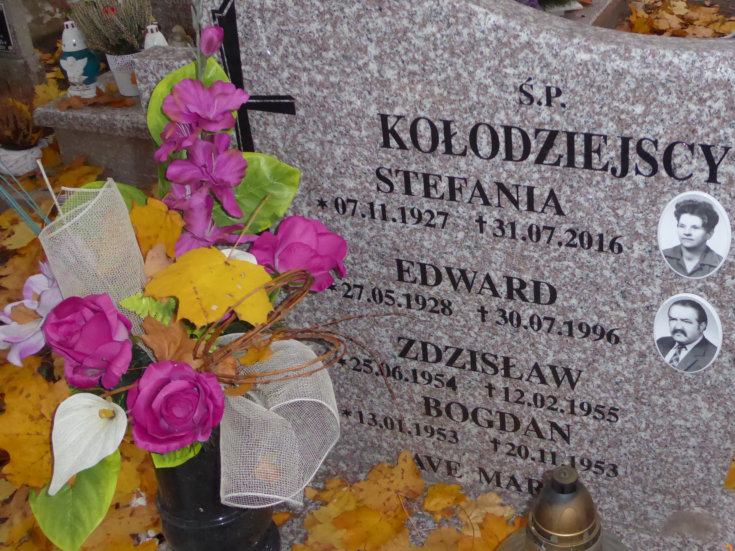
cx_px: 441
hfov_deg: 38.8
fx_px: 1040
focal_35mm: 49
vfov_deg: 29.7
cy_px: 281
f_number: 3.8
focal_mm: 7.2
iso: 800
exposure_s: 1/60
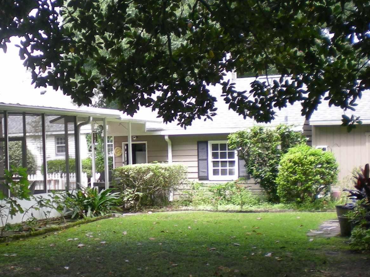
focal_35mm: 67
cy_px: 170
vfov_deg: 21.9
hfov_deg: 28.7
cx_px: 117
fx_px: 716
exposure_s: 1/87.5
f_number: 3.1
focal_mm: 6.3
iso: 50
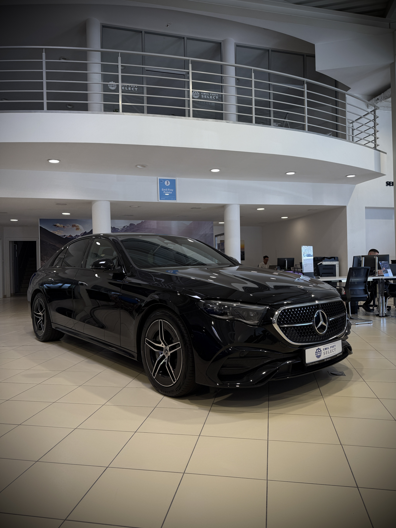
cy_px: 264
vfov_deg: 71.6
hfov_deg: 56.8
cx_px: 198
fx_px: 366
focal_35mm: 24
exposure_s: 1/286
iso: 64
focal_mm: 6.76
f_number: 1.78
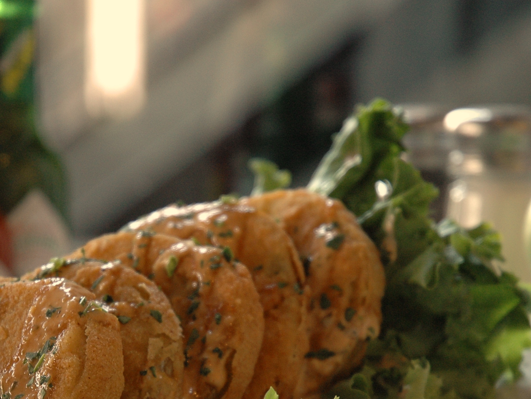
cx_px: 221
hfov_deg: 11.4
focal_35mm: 174
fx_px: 2669
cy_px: 288
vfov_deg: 8.5
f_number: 4.5
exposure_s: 1/125
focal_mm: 70
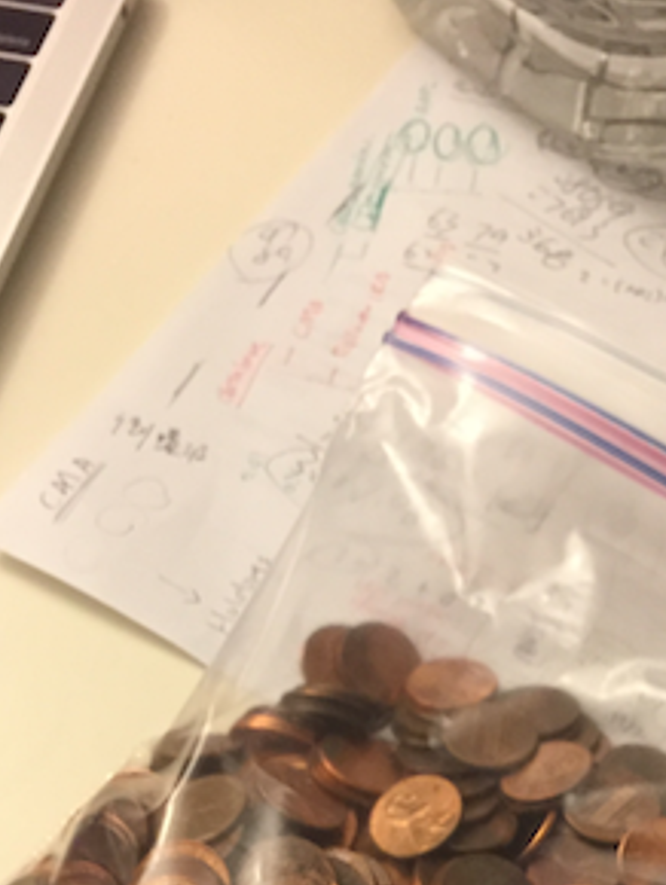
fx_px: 1639
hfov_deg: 22.9
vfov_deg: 28.4
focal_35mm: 64
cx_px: 449
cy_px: 888
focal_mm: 4.15
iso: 250
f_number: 2.2
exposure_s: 1/24
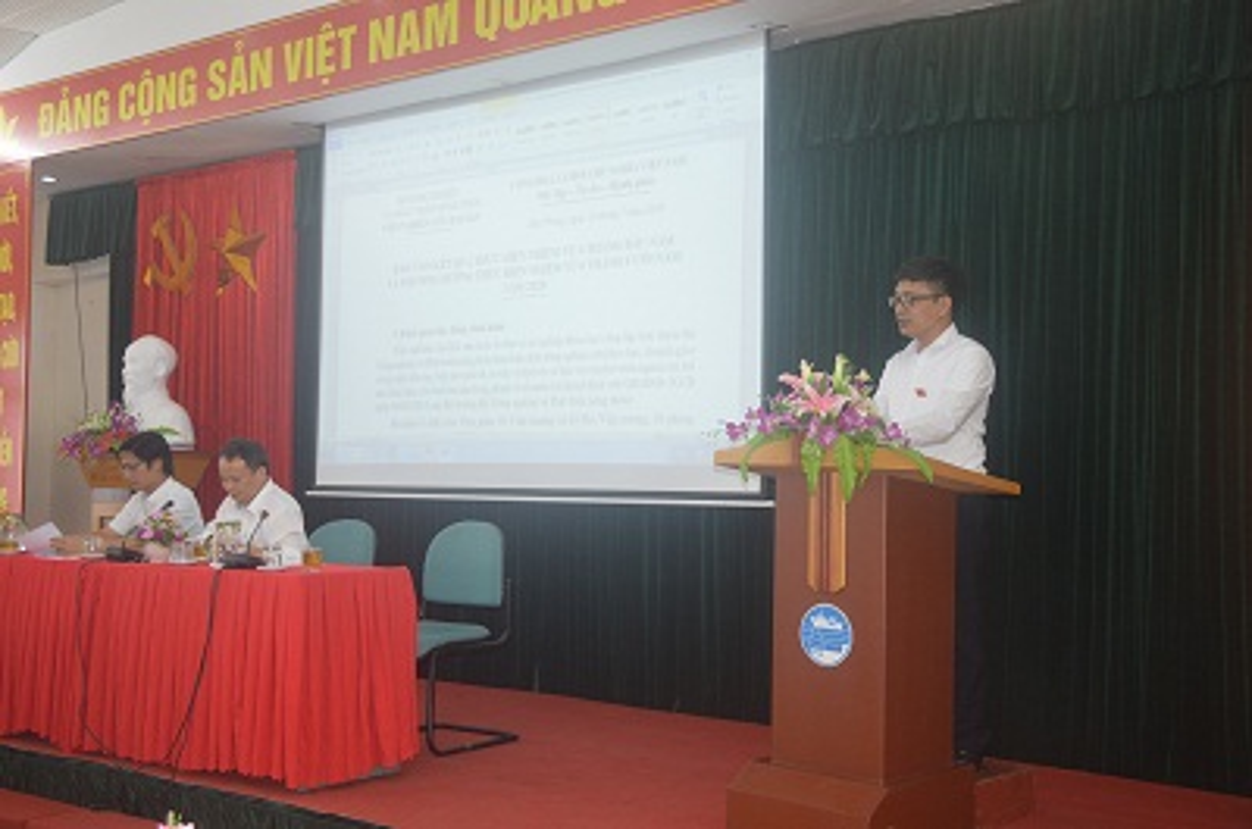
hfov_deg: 43.7
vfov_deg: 29.7
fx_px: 1562
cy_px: 414
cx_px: 626
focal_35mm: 45
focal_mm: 30
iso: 720
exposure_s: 1/60
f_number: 4.2
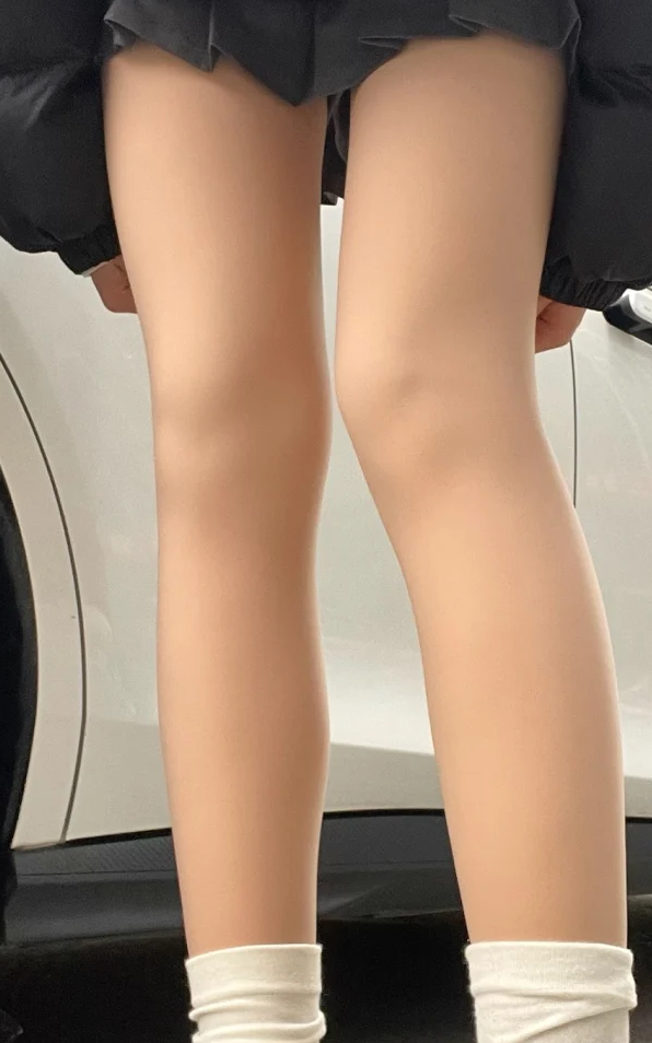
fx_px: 1365
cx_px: 371
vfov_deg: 41.8
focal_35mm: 48
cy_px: 578
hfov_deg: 26.8
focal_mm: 2.71
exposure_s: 1/74
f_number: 2.2
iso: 100
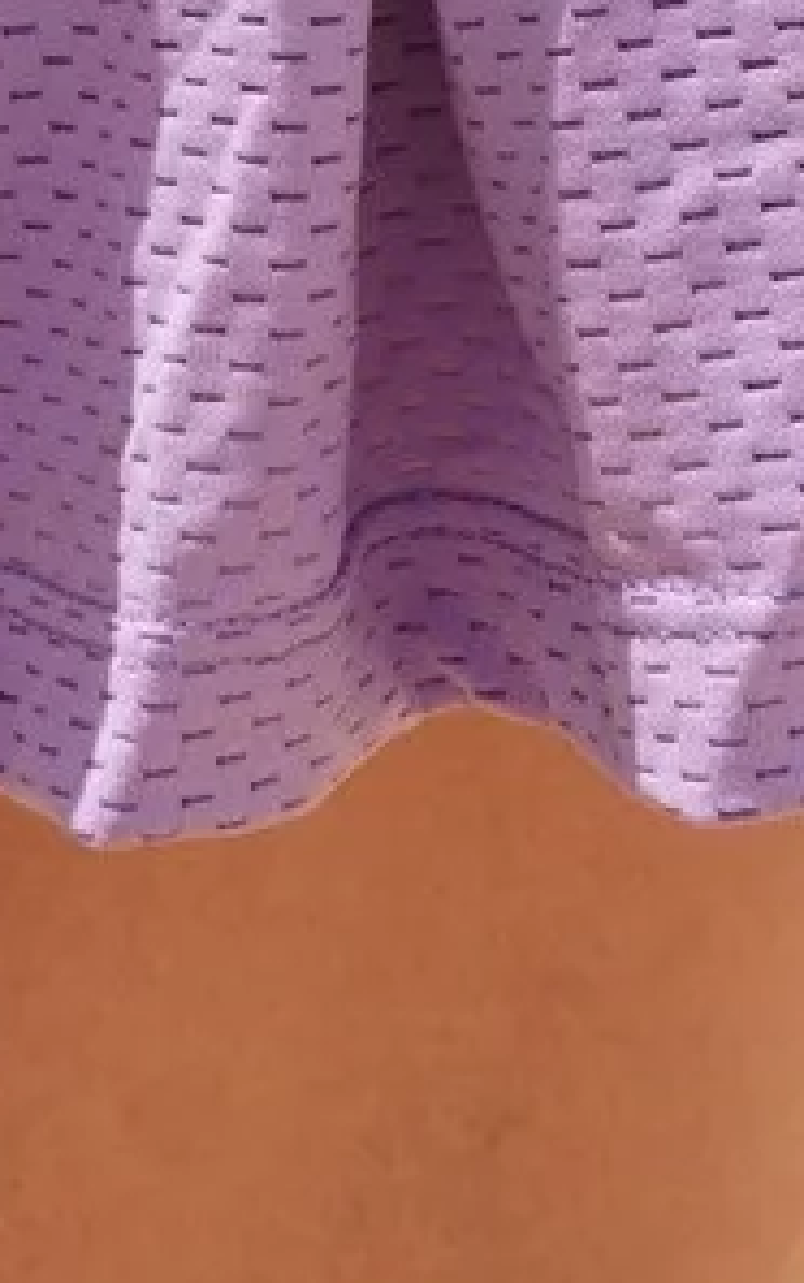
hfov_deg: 6.0
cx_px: -15
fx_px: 7603
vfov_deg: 9.0
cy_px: -1417
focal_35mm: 217
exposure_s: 1/320
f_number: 8
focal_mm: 33
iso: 125
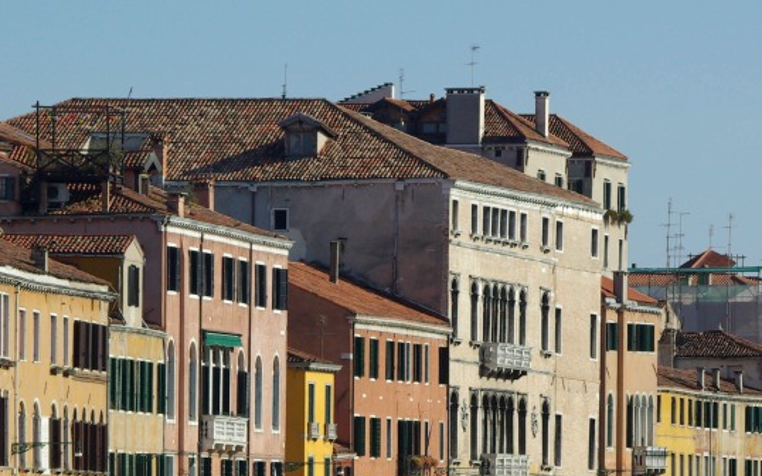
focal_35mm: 335
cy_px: 420
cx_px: 348
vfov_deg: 3.9
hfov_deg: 6.3
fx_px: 6955
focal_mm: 115
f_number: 9.5
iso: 200
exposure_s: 1/500
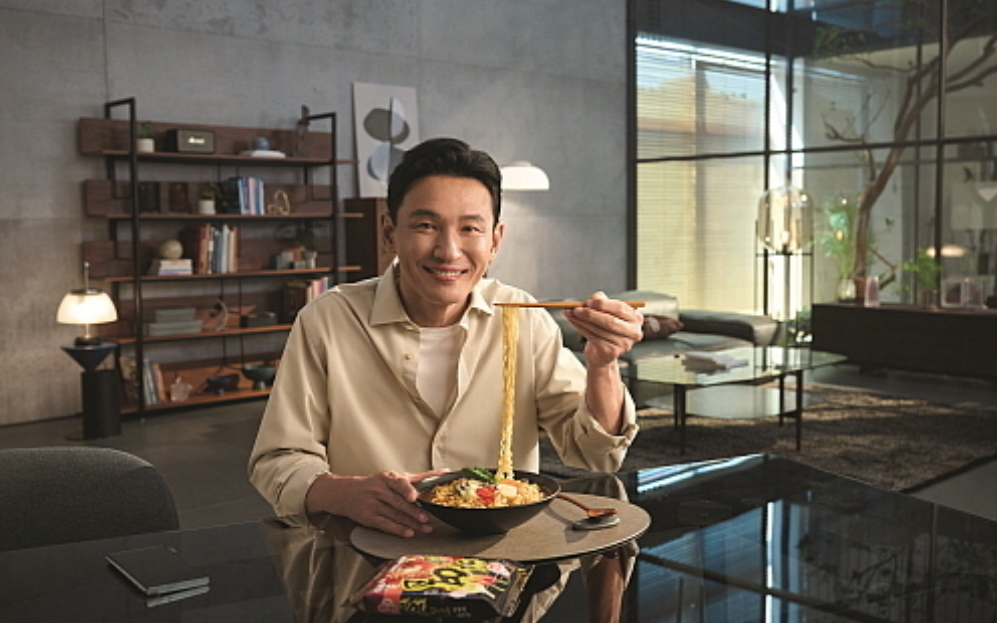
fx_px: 1005
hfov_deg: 52.7
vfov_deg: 34.4
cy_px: 306
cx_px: 501
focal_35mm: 37
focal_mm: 36
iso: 1600
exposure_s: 1/125
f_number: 4.5
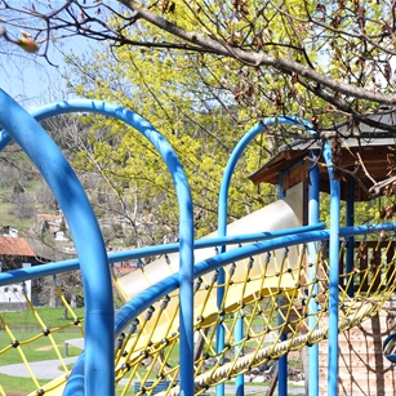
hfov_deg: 30.7
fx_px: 686
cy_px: 273
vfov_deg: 31.9
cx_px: 359
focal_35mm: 53
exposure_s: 1/250
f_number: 8
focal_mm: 20
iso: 200
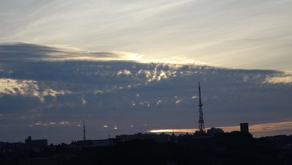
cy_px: 103
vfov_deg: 12.5
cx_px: 147
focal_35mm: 97
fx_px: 751
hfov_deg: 22.0
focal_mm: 14.99
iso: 80
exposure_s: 1/400
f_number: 5
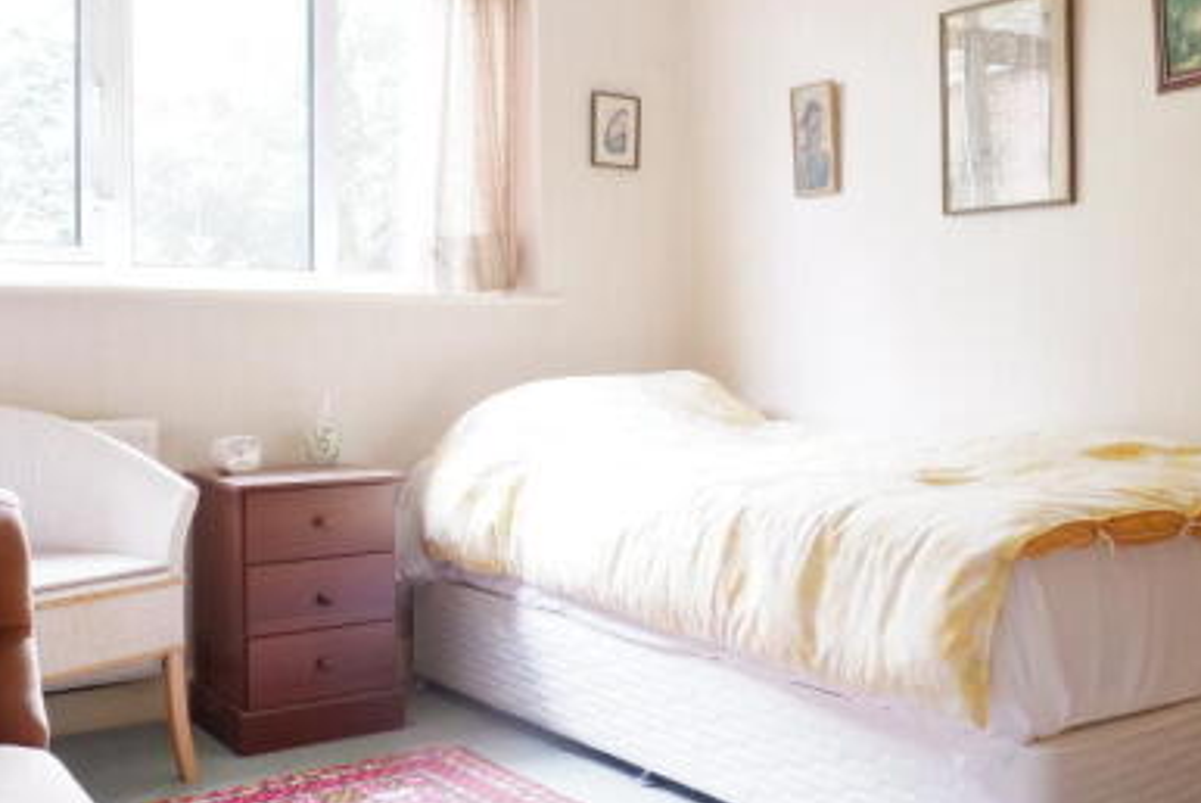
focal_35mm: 39
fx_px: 1302
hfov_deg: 49.5
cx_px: 565
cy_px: 344
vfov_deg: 34.2
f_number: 7.1
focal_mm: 15
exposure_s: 1/20
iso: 3200
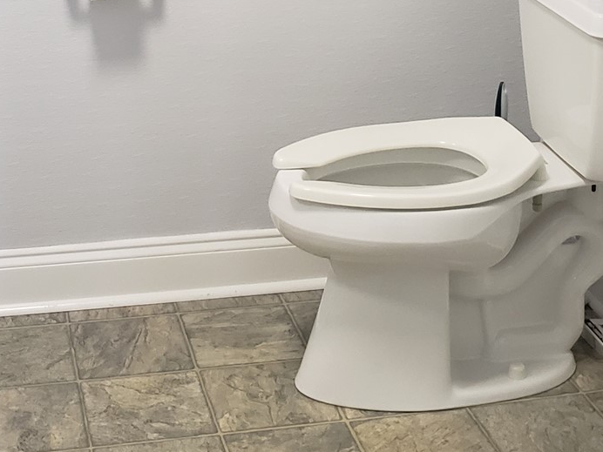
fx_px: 1341
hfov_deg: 25.2
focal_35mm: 77
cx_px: 201
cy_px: -97
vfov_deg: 18.1
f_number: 1.5
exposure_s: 1/60
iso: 320
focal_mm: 4.3
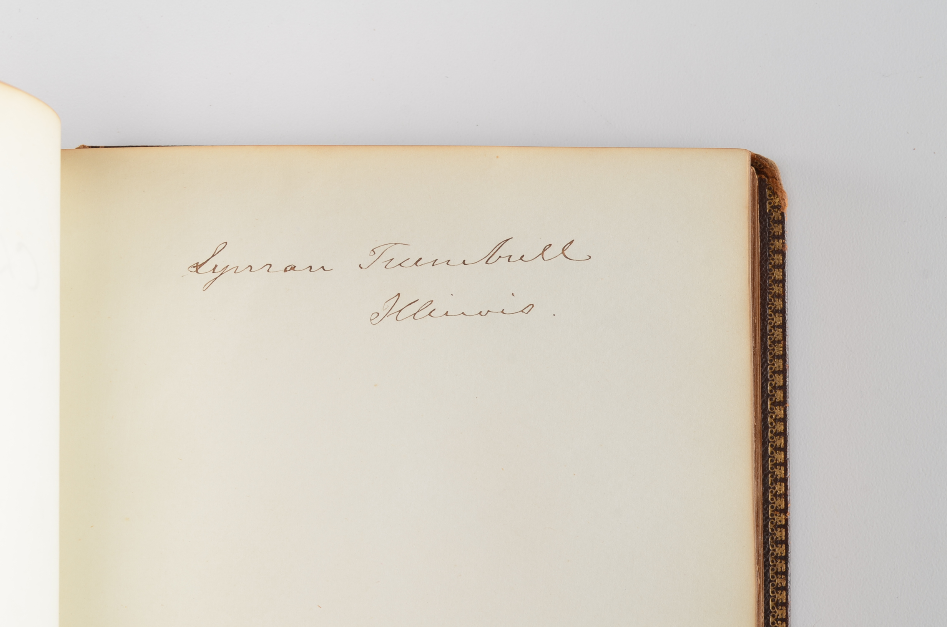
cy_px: 314
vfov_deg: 21.5
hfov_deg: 32.0
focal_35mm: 63
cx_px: 474
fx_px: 1654
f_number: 9
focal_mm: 42
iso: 100
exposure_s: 1/100
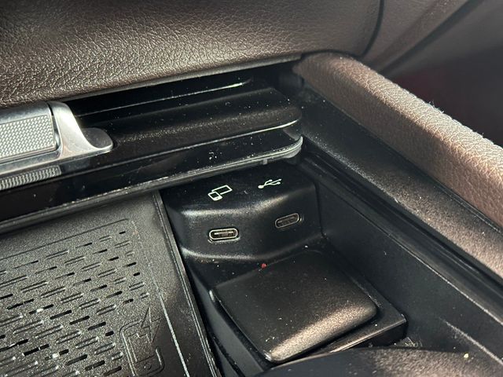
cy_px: 188
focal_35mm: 48
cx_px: 252
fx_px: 697
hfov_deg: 39.7
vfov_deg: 30.3
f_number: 1.78
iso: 640
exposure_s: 1/9
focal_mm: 6.86
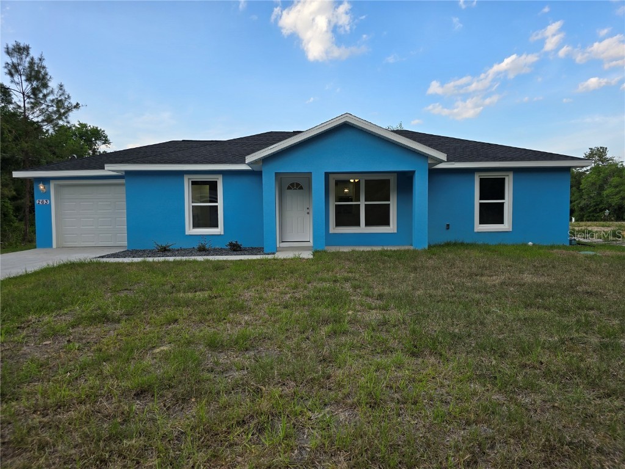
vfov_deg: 58.9
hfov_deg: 73.9
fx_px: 415
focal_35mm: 23
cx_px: 312
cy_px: 234
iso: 12
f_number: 1.7
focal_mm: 6.3
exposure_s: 1/241
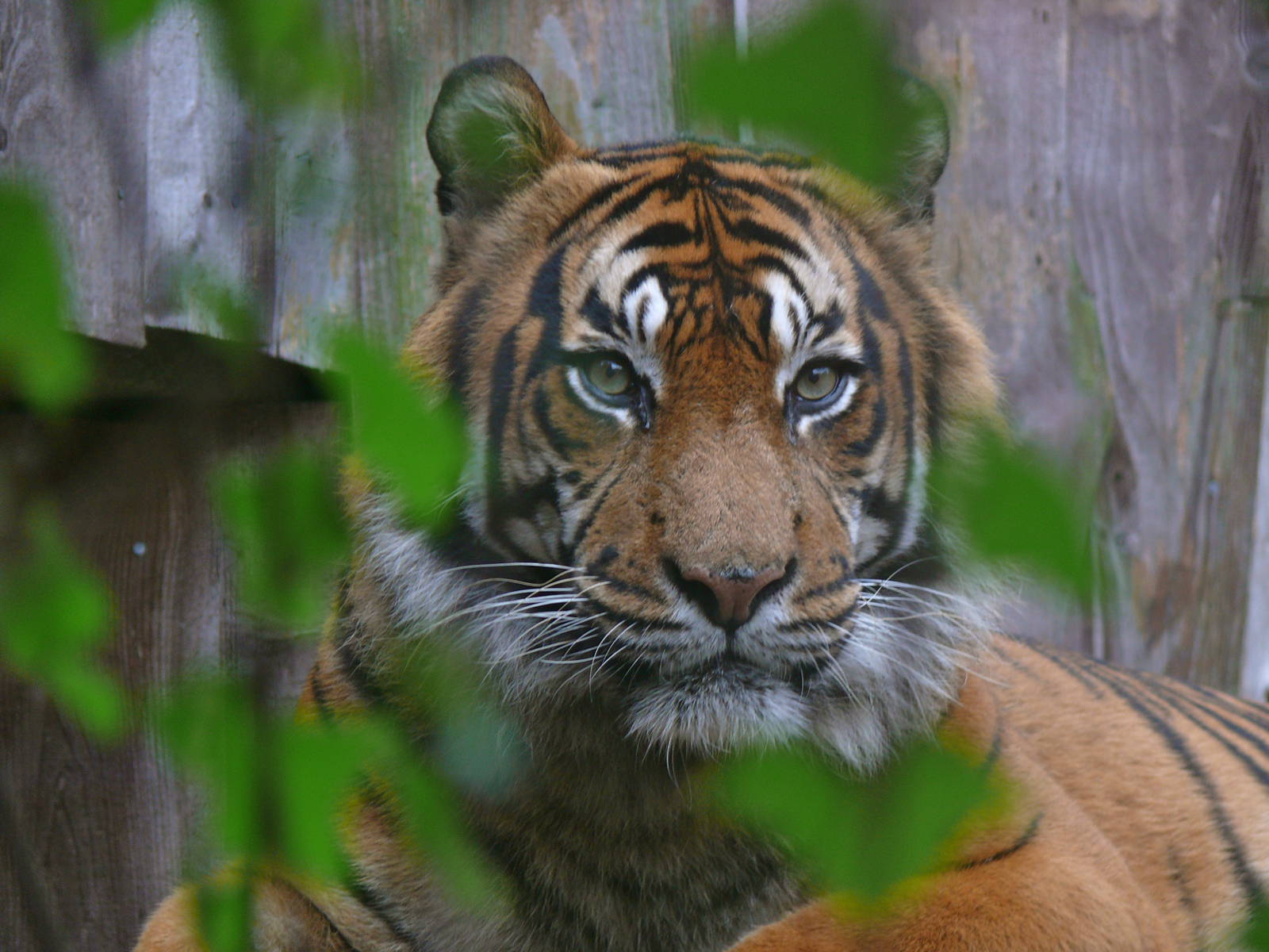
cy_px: 476
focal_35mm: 258
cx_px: 634
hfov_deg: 7.7
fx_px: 9458
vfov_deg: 5.8
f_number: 3.6
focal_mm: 54.5
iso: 100
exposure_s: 1/40
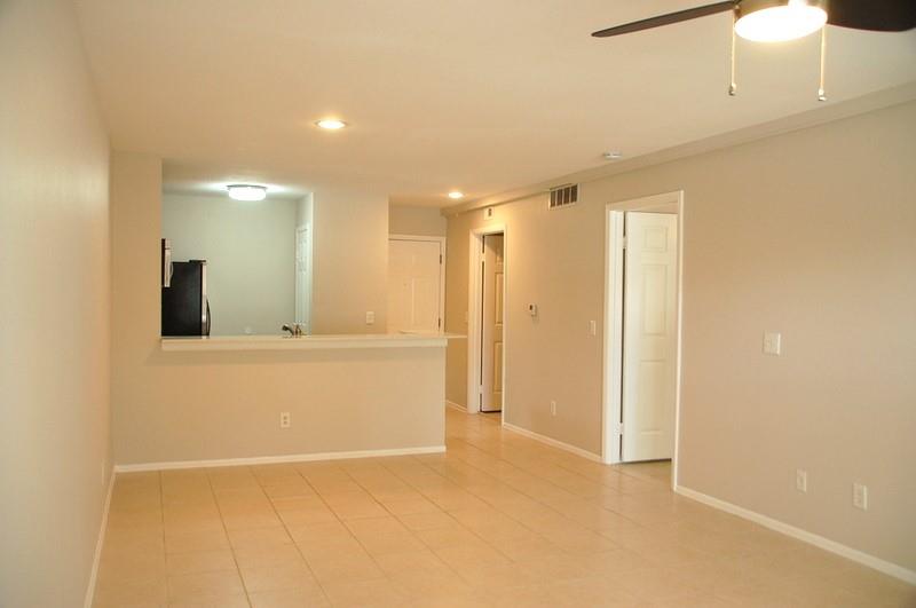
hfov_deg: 57.3
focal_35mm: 33
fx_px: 838
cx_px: 458
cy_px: 304
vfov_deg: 39.9
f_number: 4
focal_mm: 22
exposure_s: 1/60
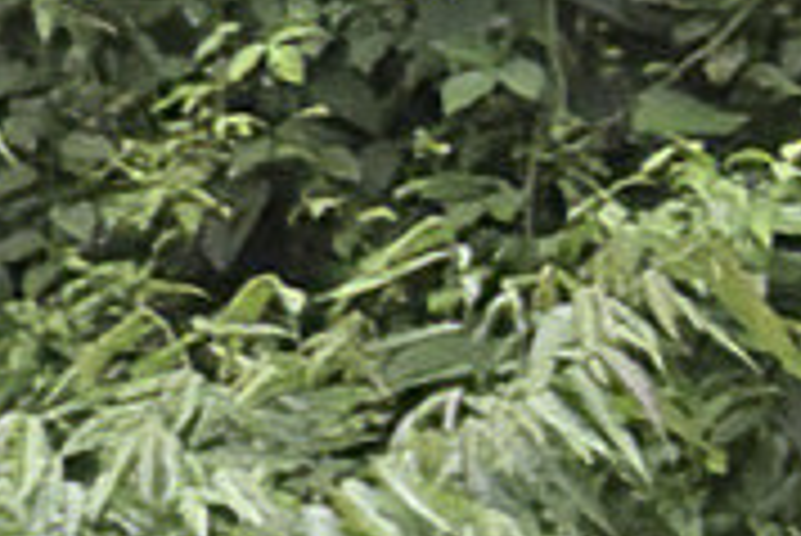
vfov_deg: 2.1
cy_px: 408
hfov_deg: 3.1
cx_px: 1076
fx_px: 14741
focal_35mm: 662
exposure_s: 1/320
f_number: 5.3
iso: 2000
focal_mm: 98
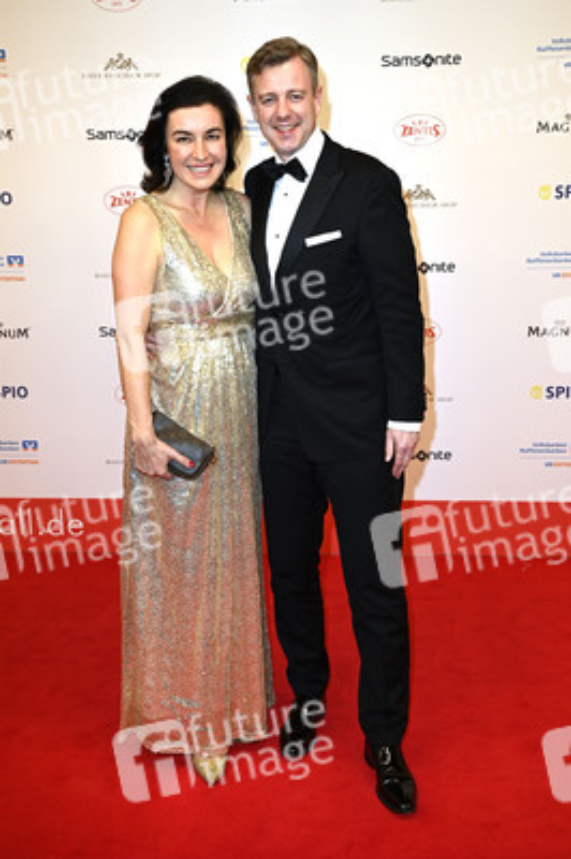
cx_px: 286
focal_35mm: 40
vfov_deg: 48.5
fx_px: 953
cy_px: 430
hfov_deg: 33.3
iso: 640
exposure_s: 1/200
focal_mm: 40
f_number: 7.1
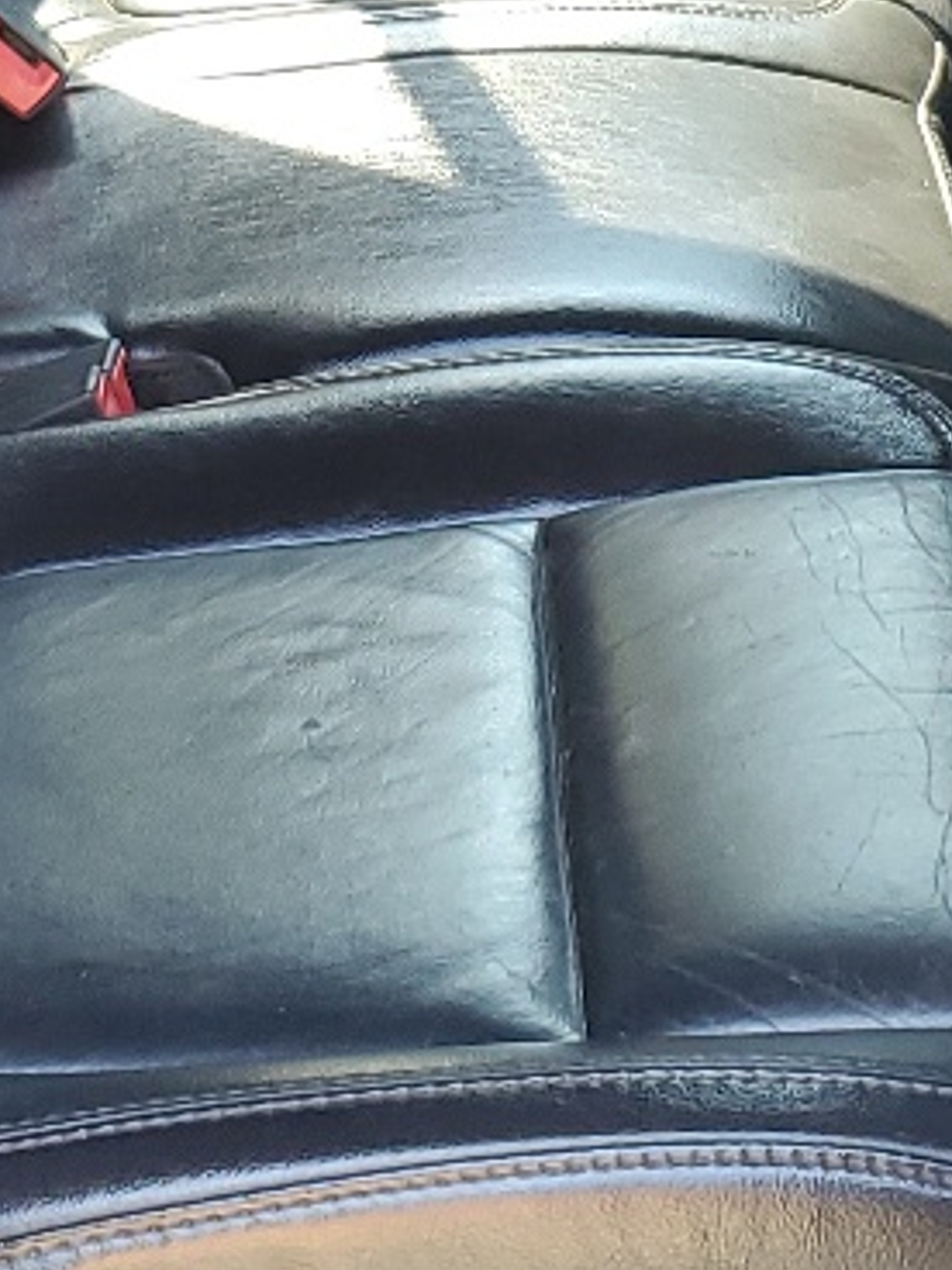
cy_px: -186
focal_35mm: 113
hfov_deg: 13.1
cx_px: 324
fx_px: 4144
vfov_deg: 16.8
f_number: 1.5
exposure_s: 1/120
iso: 90
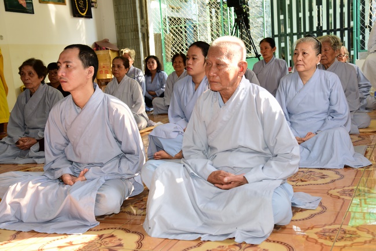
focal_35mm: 50
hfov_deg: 39.6
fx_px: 522
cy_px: 126
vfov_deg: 27.0
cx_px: 188
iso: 1000
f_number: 5.6
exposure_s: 1/200
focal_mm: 50
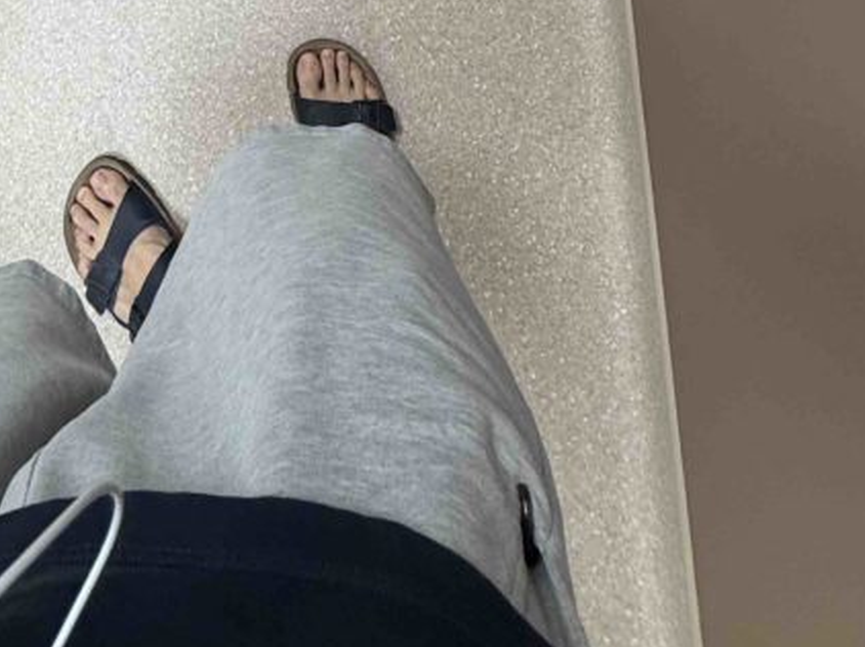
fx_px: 849
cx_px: 289
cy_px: -393
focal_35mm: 34
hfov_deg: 52.9
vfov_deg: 25.9
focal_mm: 2.22
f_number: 2.2
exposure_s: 1/100
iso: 125
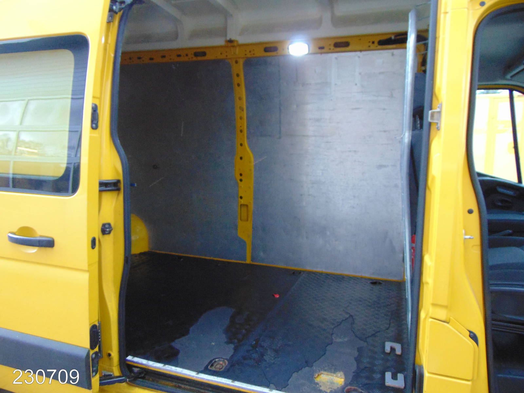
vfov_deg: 54.9
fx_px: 378
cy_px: 196
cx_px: 262
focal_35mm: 25
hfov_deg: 69.4
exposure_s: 1/25
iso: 400
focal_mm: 4.5
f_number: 3
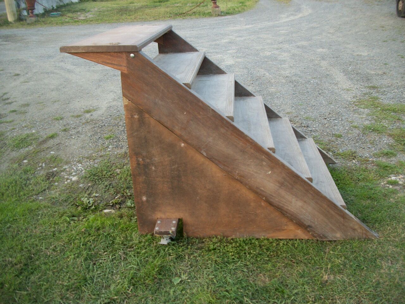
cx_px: 202
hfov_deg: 56.8
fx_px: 374
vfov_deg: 44.2
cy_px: 152
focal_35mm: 32
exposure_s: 1/125
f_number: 2.9
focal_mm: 5.7
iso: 80
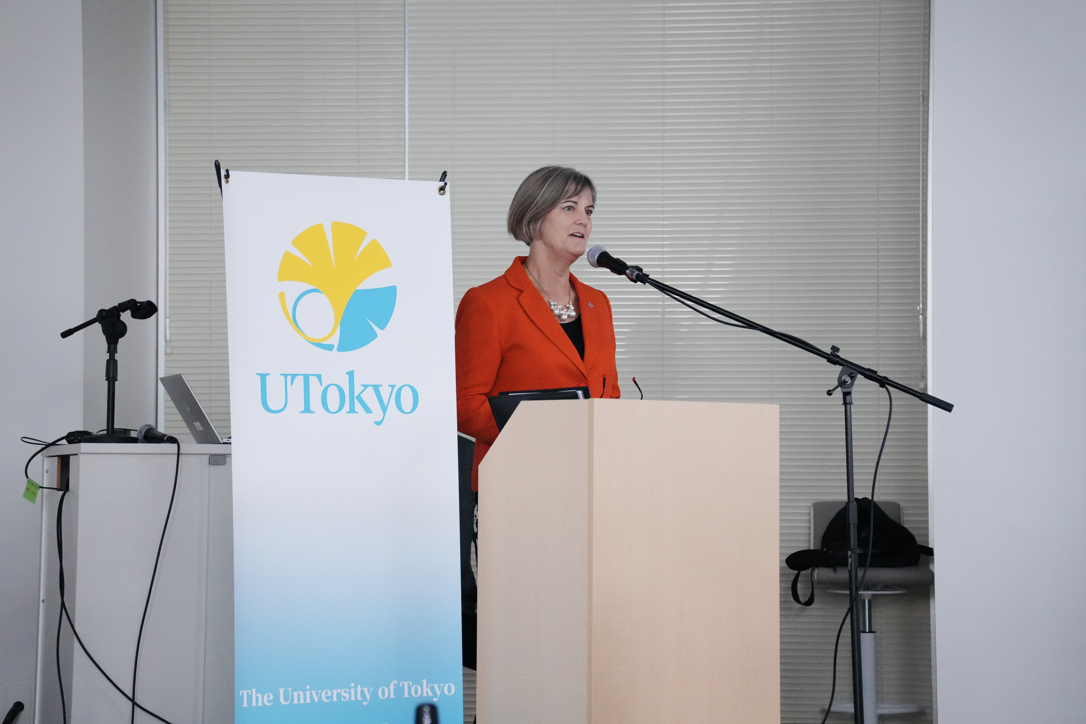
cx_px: 543
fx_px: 3167
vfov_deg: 13.0
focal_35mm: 105
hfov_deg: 19.5
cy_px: 362
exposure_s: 1/250
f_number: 3.2
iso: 5000
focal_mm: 70
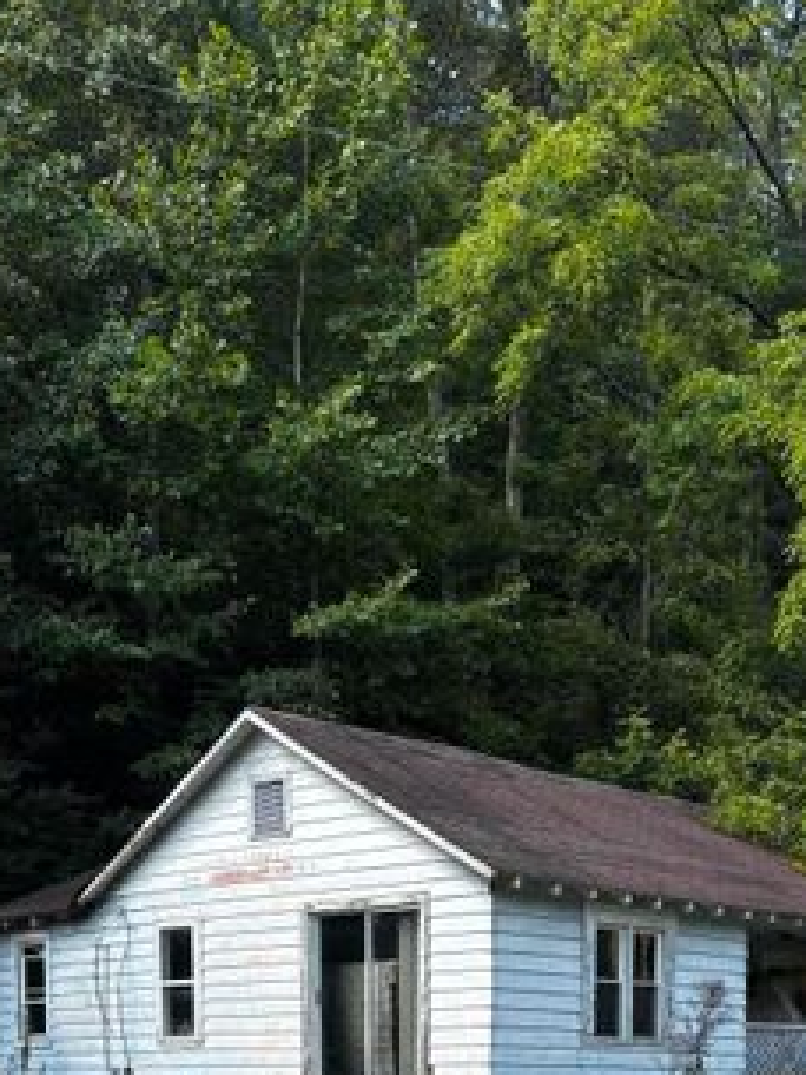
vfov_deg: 31.1
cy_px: 1091
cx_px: 498
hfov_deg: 25.6
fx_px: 1770
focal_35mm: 57
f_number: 1.6
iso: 50
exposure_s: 1/536
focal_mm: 5.96
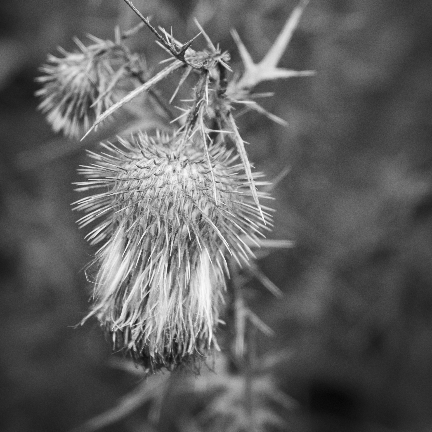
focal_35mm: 115
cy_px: 154
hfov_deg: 15.2
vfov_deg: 15.1
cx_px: 216
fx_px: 1624
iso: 100
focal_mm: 32.83
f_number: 2.8
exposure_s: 1/125
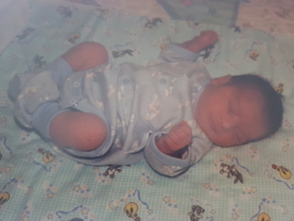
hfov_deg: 67.3
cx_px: 147
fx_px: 221
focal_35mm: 26
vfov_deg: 53.1
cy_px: 110
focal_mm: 4.2
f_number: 1.7
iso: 250
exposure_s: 1/10
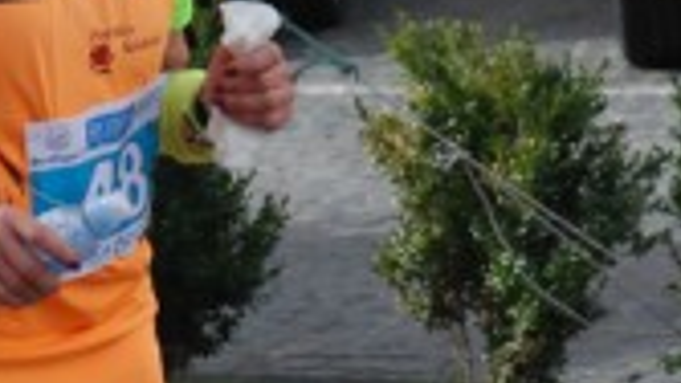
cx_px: 151
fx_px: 8199
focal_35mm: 454
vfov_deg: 2.7
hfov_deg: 4.8
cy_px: -88
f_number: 5.6
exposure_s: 1/1250
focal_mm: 80
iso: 1000
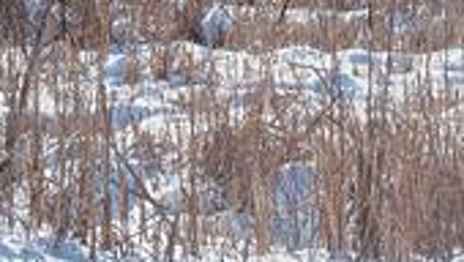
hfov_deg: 9.0
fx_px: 2906
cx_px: 516
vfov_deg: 5.1
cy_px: -27
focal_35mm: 236
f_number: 6.3
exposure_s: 1/200
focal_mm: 19.6
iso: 100
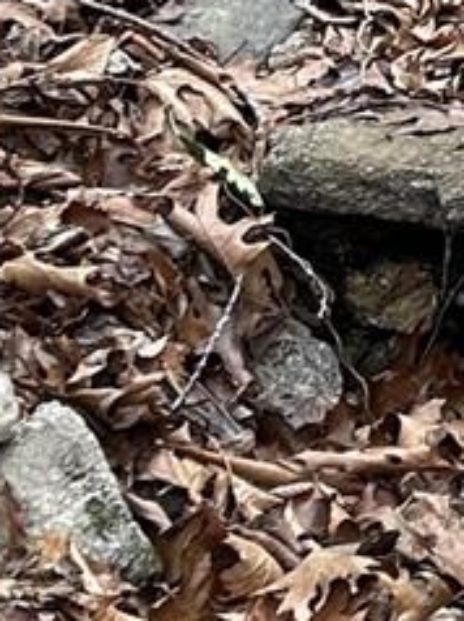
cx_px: 1006
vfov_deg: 11.5
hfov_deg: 8.3
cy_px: -164
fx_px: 3008
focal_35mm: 168
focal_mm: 5.7
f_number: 1.5
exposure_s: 1/81
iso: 125
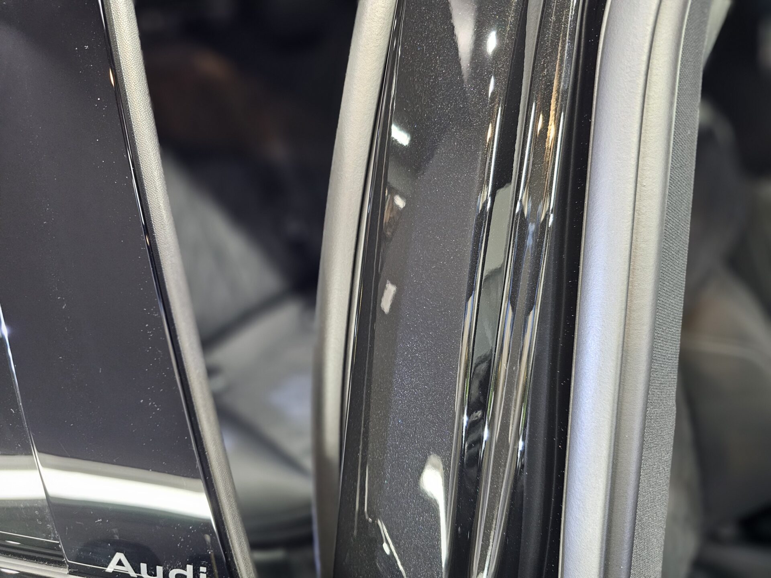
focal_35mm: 23
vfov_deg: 58.9
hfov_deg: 73.9
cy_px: 289
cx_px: 386
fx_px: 512
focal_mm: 6.3
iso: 800
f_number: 1.7
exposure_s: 1/50
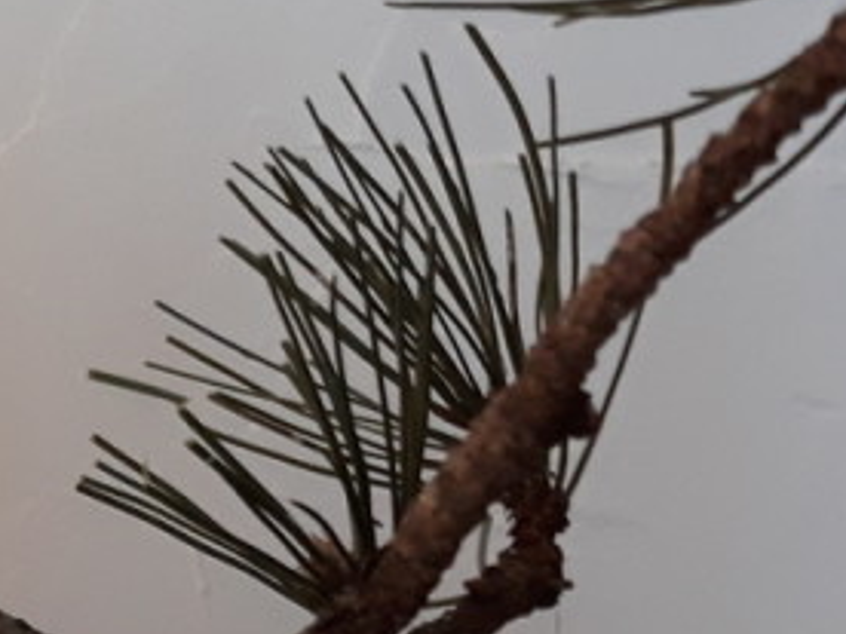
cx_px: -303
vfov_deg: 14.7
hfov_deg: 18.1
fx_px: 2444
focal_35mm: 100
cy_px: 178
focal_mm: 3.71
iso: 160
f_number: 1.7
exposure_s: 1/25
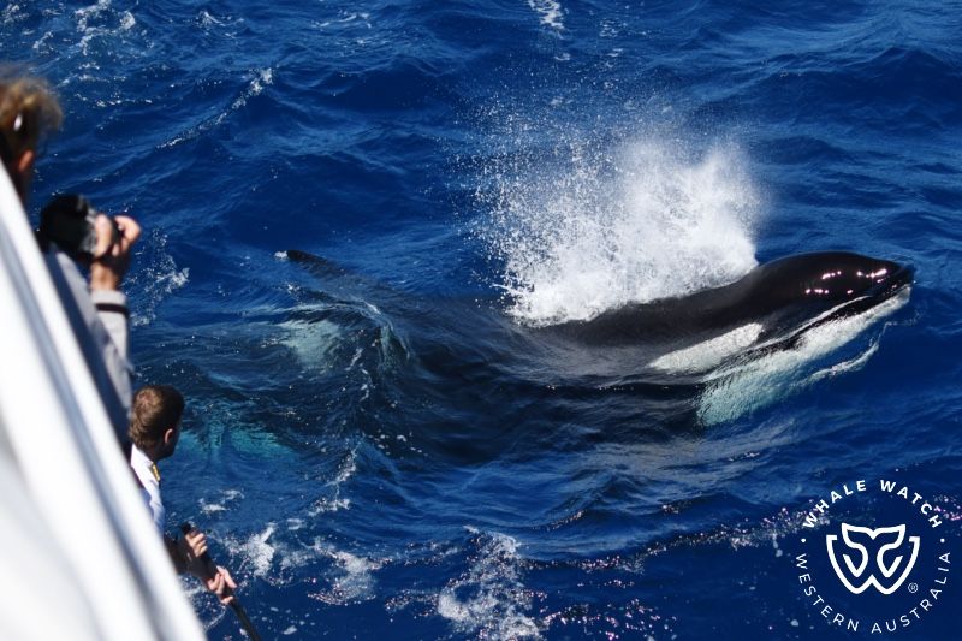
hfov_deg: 33.4
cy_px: 320
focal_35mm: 60
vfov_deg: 22.6
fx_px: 1603
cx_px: 481
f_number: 4.5
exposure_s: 1/8000
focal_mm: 60
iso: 450
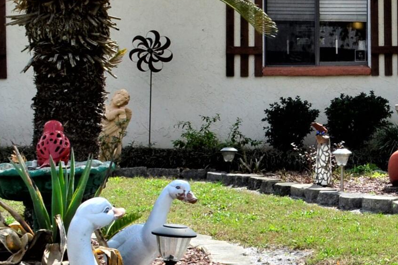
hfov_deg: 19.1
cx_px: 560
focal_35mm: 96
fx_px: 1061
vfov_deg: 14.2
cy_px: 87
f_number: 11
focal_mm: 18
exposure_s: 1/400
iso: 400
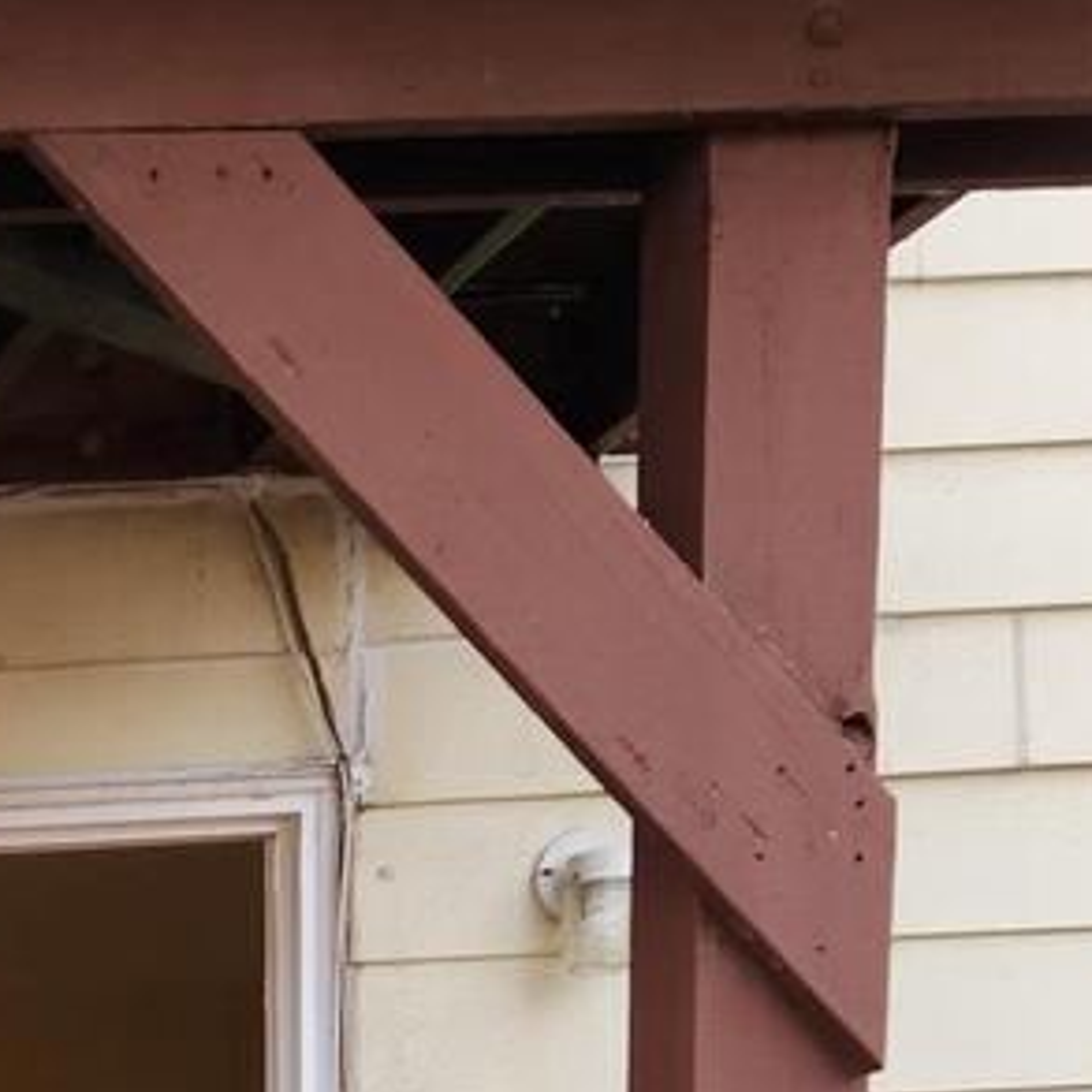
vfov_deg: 15.2
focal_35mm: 100
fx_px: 3569
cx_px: -470
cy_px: 1919
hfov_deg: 16.1
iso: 20
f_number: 1.8
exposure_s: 1/60
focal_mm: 5.4
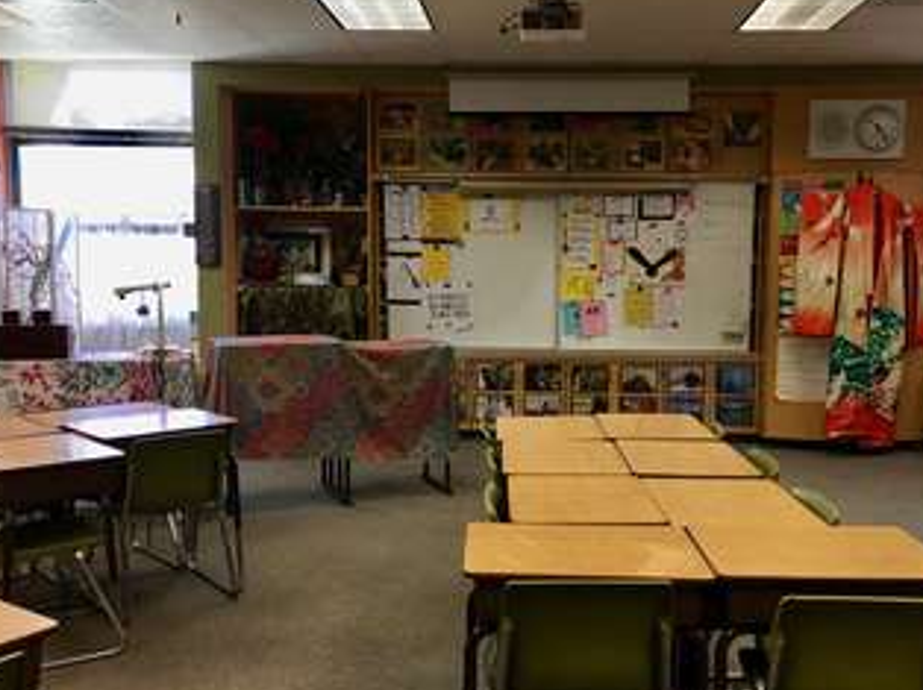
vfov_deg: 38.6
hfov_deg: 50.0
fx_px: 986
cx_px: 520
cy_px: 352
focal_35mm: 37
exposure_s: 1/15
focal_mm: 4.15
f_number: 2.2
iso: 32
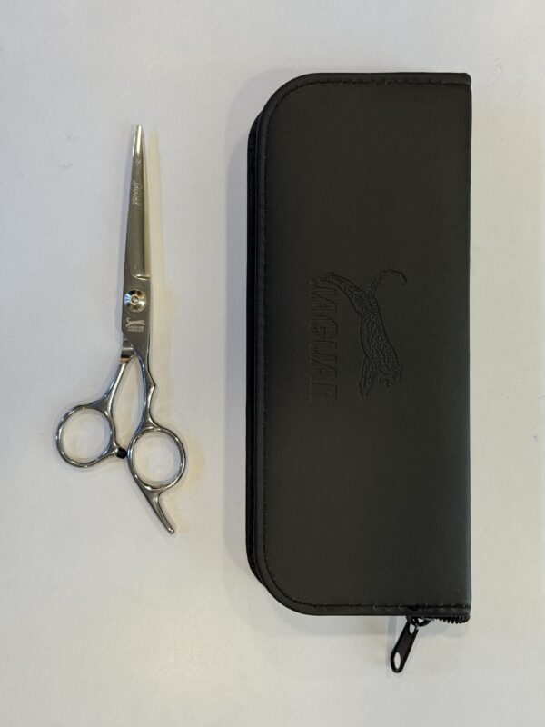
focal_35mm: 48
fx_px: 1008
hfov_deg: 30.3
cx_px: 272
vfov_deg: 39.7
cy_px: 364
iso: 64
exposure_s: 1/100
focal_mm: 6.76
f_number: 1.78
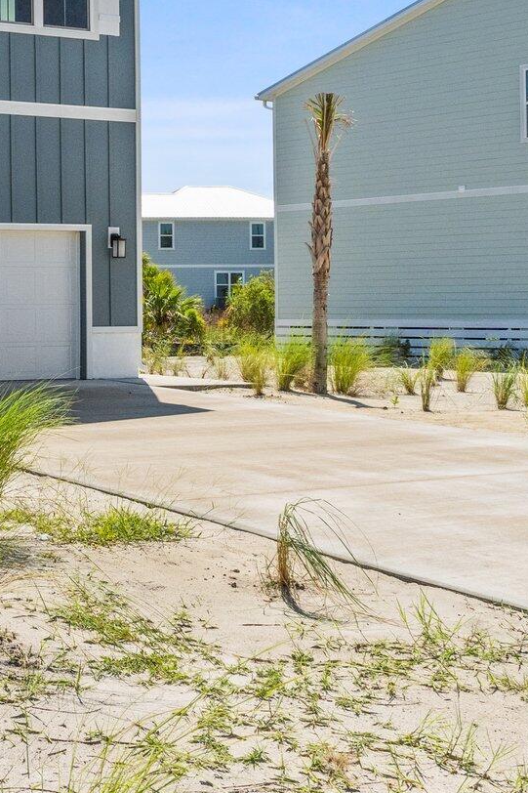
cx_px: -115
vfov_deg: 33.1
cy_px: 149
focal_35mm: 59
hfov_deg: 21.4
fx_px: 1290
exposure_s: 1/250
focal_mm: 15.5
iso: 400
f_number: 8
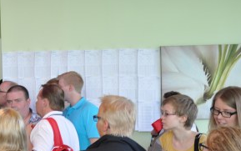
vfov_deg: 17.2
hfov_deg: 26.1
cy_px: 83
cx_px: 14
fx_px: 499
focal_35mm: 76
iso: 400
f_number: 4.5
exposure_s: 1/80
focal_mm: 24
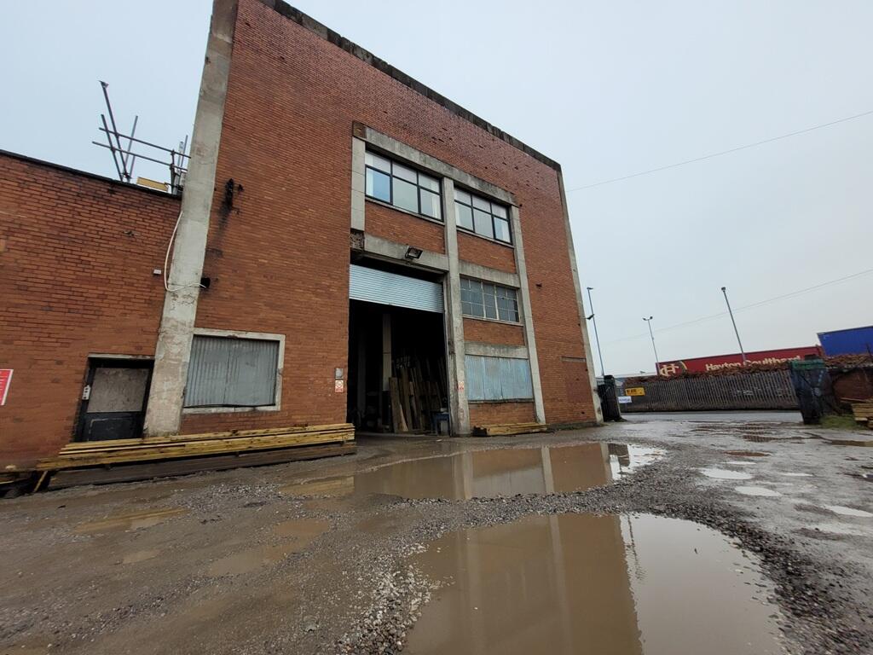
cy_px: 328
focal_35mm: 13
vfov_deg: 89.9
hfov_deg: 106.2
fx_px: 328
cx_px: 436
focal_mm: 1.74
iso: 40
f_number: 2.2
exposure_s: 1/127
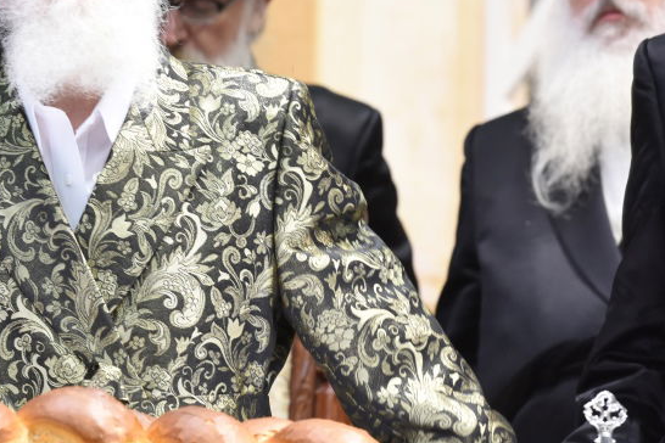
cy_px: 110
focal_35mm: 319
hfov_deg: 6.4
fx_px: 5892
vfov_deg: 4.3
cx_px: 83
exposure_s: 1/125
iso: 2000
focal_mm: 170
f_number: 5.6
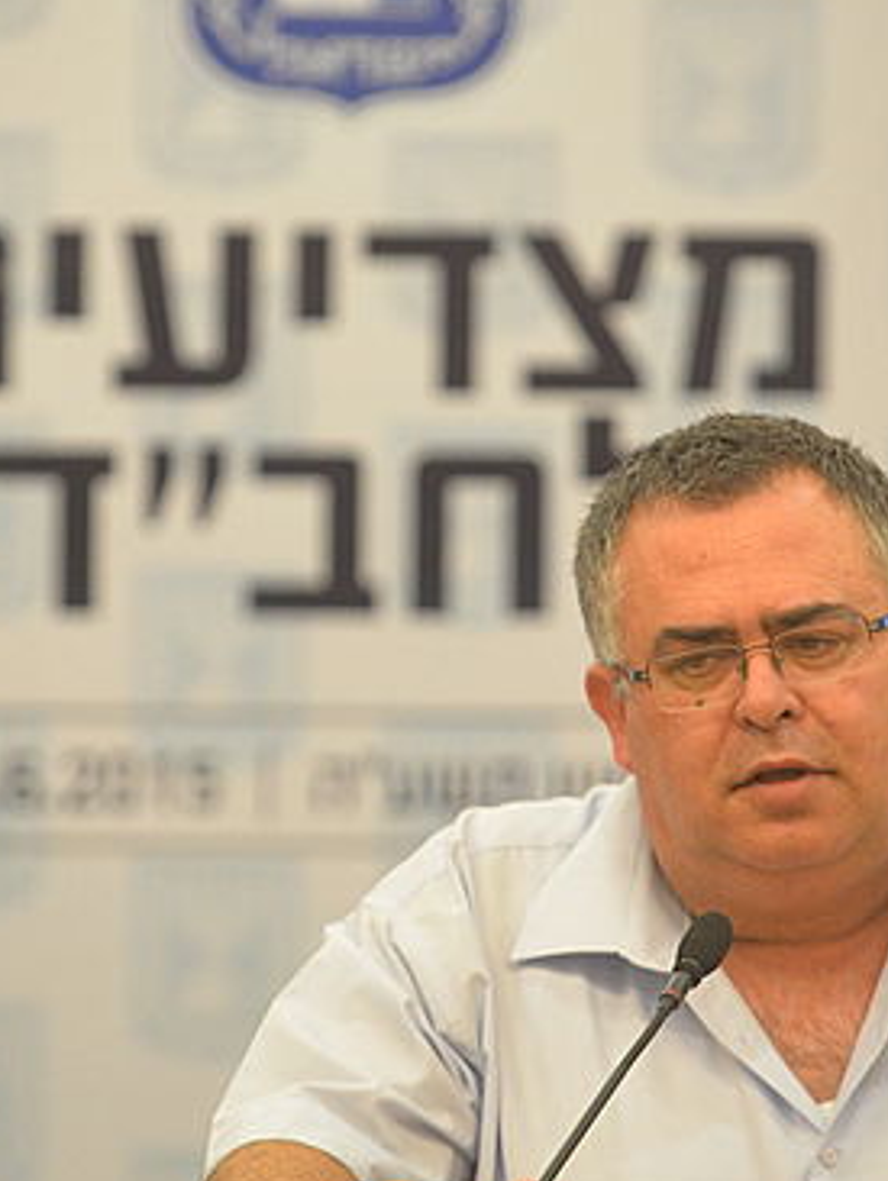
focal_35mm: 357
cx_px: 371
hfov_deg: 4.2
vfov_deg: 5.5
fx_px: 12197
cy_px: 513
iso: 2000
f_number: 3.2
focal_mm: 170
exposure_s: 1/160
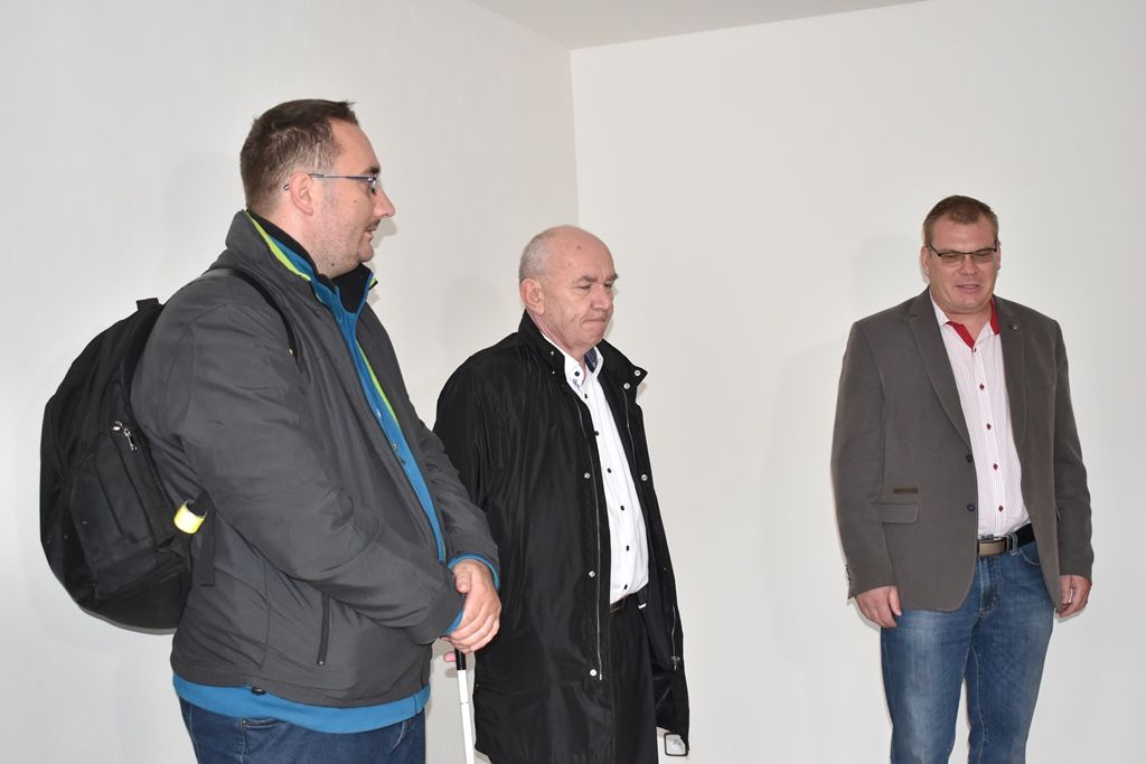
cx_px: 573
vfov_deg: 29.0
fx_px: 1480
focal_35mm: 46
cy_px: 382
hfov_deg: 42.3
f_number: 5
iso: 1100
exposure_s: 1/60
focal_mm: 31
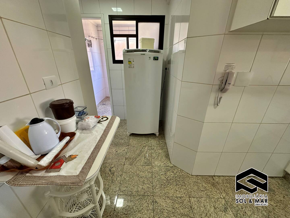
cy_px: 109
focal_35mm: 14
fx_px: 117
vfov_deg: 85.7
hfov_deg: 102.1
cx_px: 145
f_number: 2.2
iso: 200
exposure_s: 1/120
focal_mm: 2.22
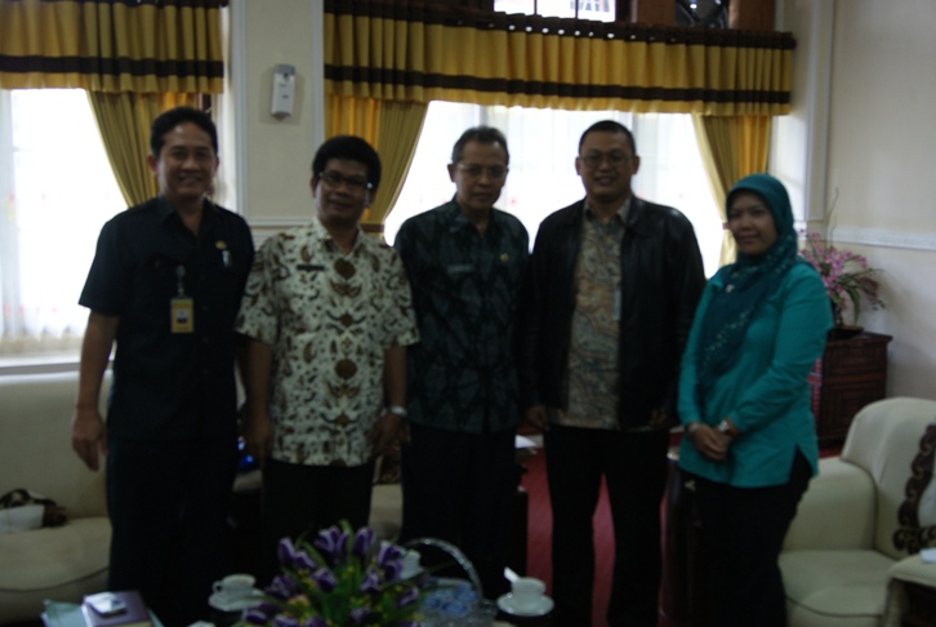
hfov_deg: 46.3
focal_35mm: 42
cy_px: 314
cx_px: 468
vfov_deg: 32.0
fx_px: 1093
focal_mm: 28
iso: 400
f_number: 4.5
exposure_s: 1/8
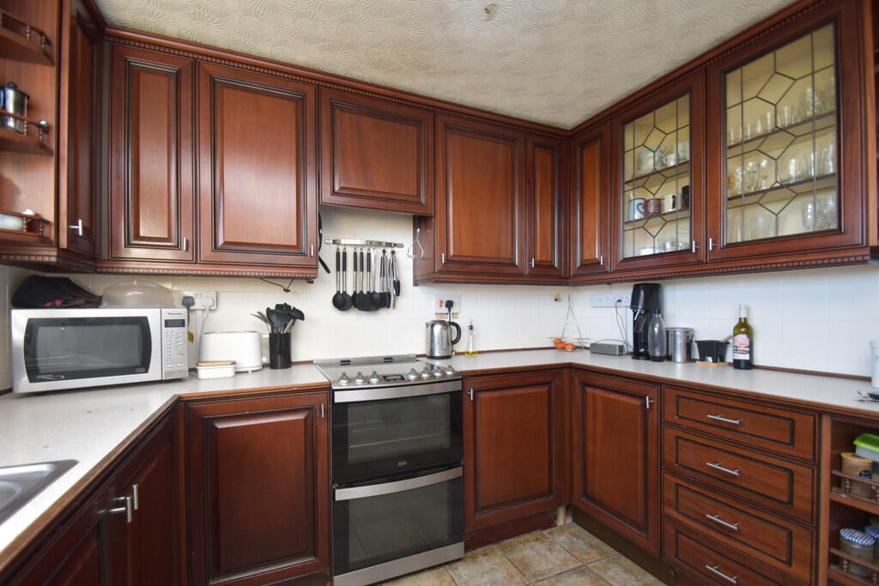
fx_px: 366
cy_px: 293
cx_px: 440
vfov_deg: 77.3
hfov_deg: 100.4
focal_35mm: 15
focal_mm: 10
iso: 400
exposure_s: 1/60
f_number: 4
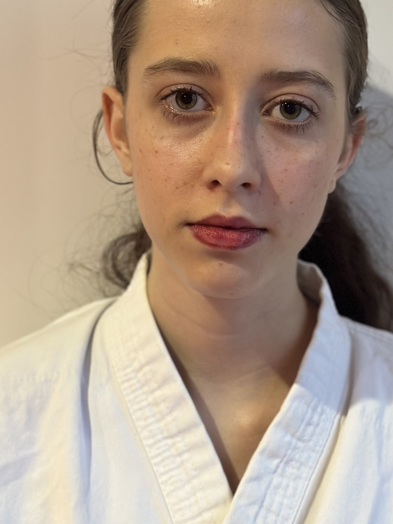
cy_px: 184
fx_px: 1256
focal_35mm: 83
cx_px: 258
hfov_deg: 17.7
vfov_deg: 23.5
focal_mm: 6.86
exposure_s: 1/50
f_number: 1.78
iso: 320
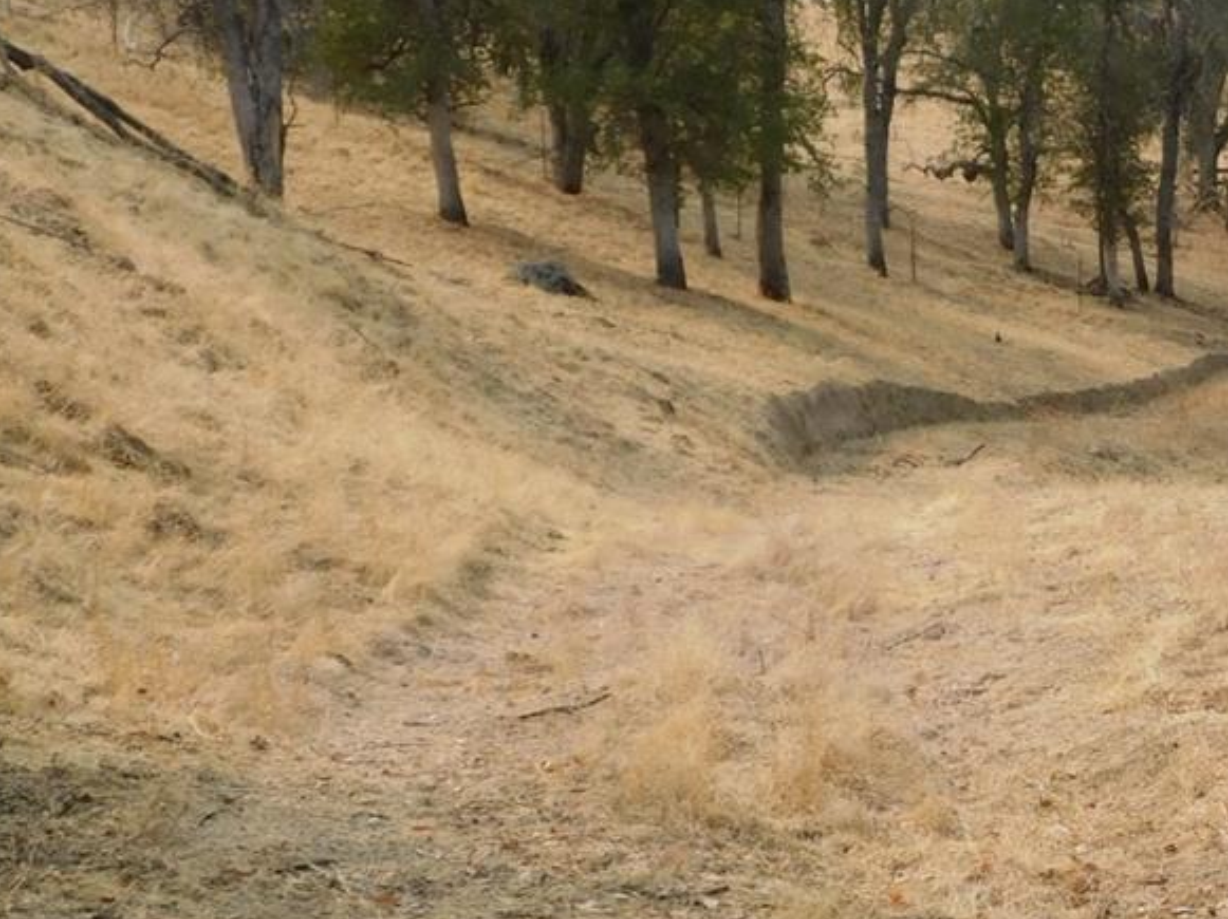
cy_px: 841
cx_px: 1122
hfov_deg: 20.6
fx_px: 3297
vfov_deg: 15.7
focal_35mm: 93
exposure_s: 1/800
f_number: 3.5
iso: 125
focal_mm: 6.3
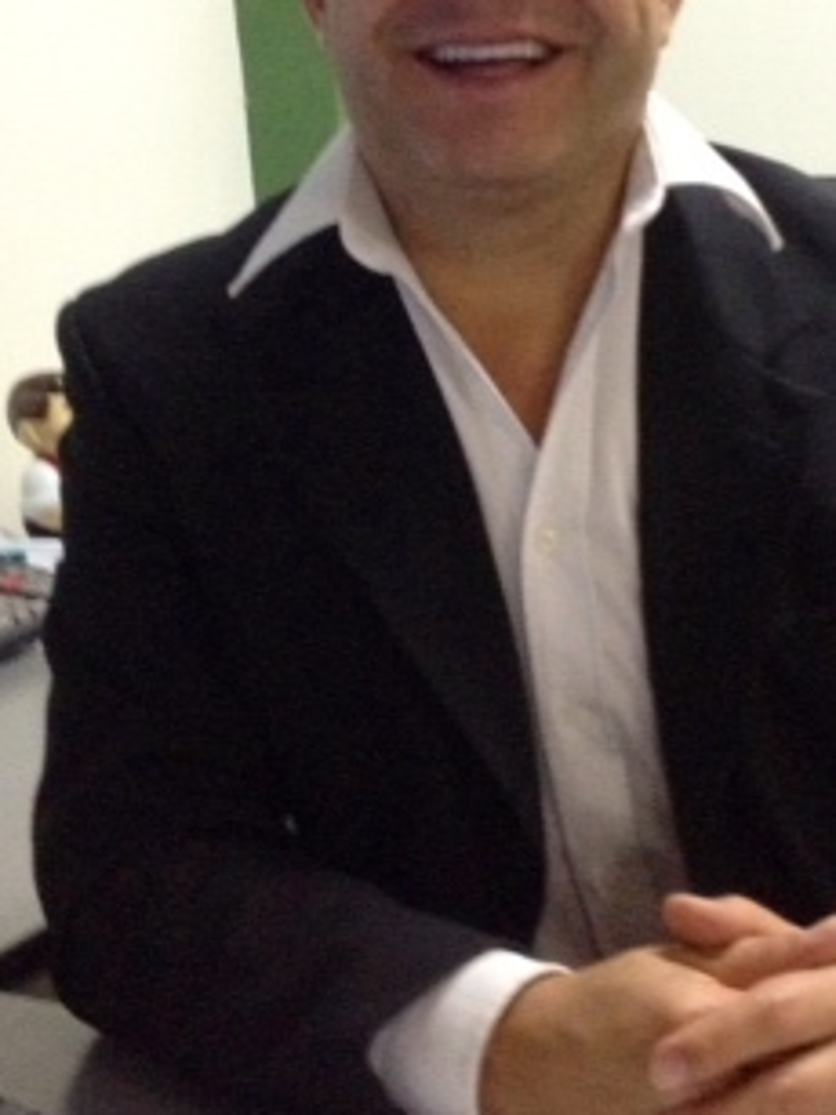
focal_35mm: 73
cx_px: 523
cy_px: 323
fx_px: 2352
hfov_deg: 20.1
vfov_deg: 26.4
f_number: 2.4
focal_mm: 4.28
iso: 400
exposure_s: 1/17
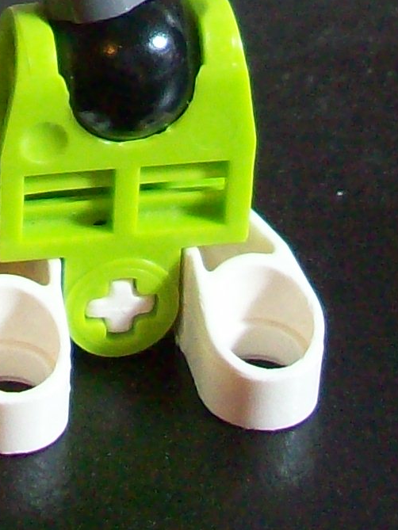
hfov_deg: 8.6
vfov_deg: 10.7
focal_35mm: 169
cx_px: -144
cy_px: -534
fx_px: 2590
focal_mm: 6.2
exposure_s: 1/18.1
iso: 160
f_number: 2.8
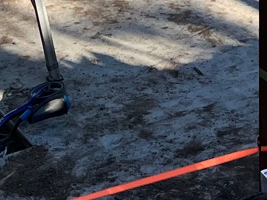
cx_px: 227
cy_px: -402
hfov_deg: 12.0
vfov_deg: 7.8
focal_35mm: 164
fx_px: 1265
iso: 50
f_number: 1.6
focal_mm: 5.1
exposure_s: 1/3215
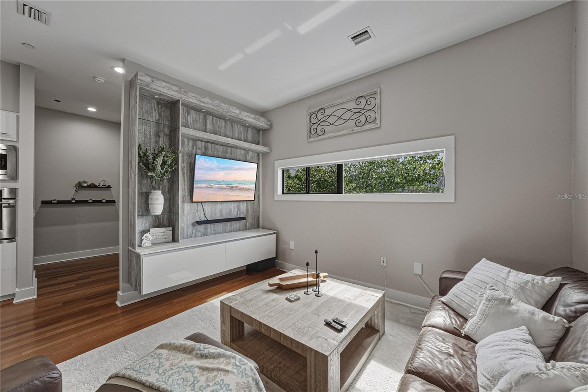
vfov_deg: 85.5
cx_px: 294
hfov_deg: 108.3
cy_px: 196
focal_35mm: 13
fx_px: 212
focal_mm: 13
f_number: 6.3
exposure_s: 1/3200
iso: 1000
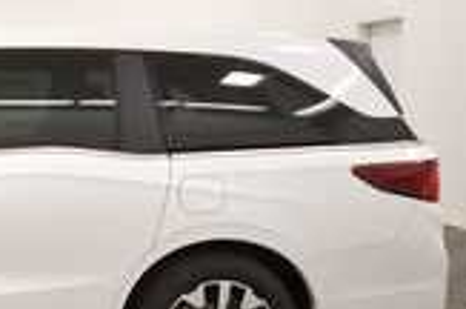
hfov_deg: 29.5
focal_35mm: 59
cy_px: 217
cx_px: -86
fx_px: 762
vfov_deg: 22.8
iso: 720
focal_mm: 16
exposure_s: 1/250
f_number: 5
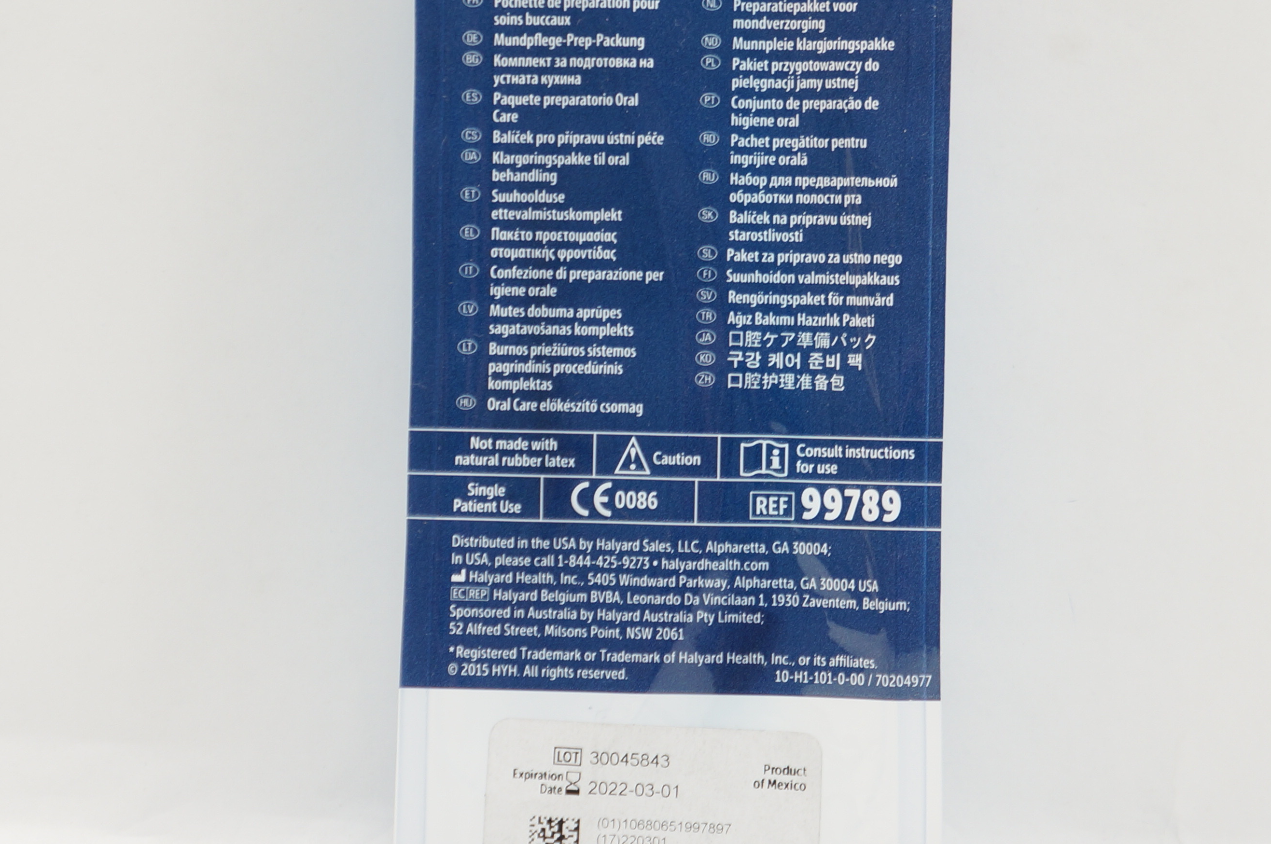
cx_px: 704
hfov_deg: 13.4
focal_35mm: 154
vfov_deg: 8.9
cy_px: 178
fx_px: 5428
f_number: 5.6
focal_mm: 55
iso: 200
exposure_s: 1/40
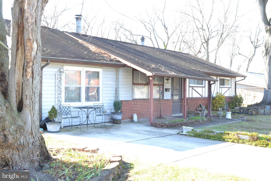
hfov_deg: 46.4
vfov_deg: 31.9
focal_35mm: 42
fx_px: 316
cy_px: 90
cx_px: 136
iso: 800
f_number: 16
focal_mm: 28
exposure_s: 1/25
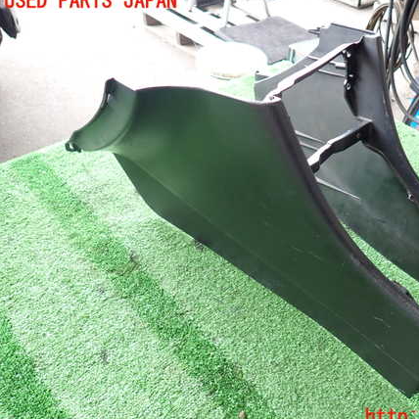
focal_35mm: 31
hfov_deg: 51.2
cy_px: 210
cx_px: 293
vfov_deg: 52.5
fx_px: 425
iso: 200
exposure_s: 1/60
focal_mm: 4.5
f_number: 2
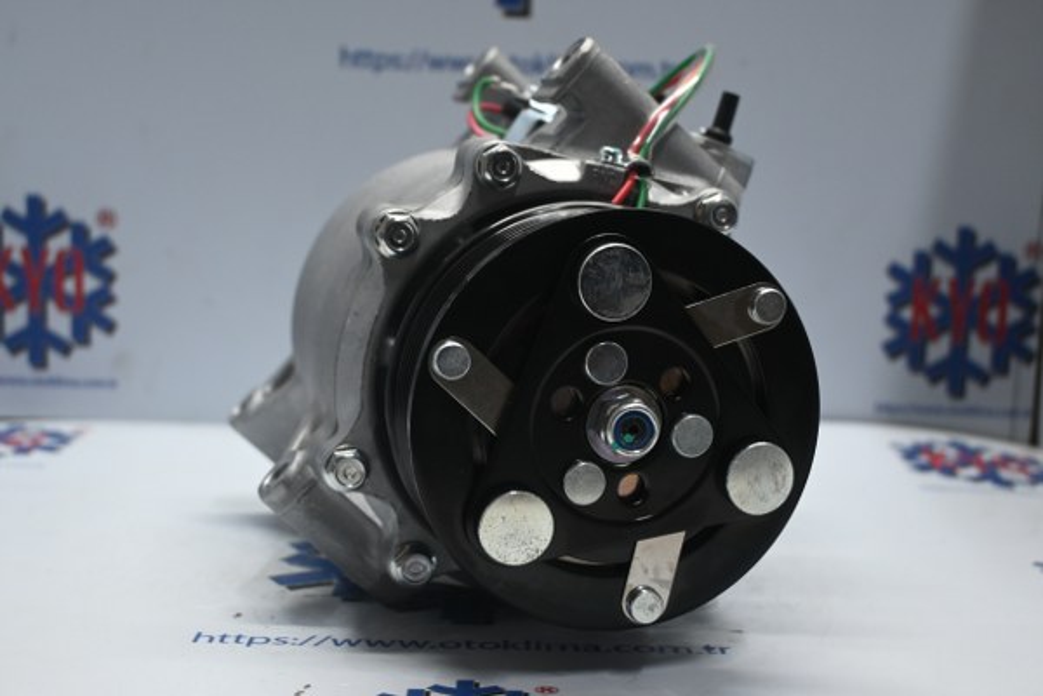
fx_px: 1521
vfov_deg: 25.8
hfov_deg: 37.9
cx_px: 522
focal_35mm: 52
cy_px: 348
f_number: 5.3
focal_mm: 35
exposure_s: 1/60
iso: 800
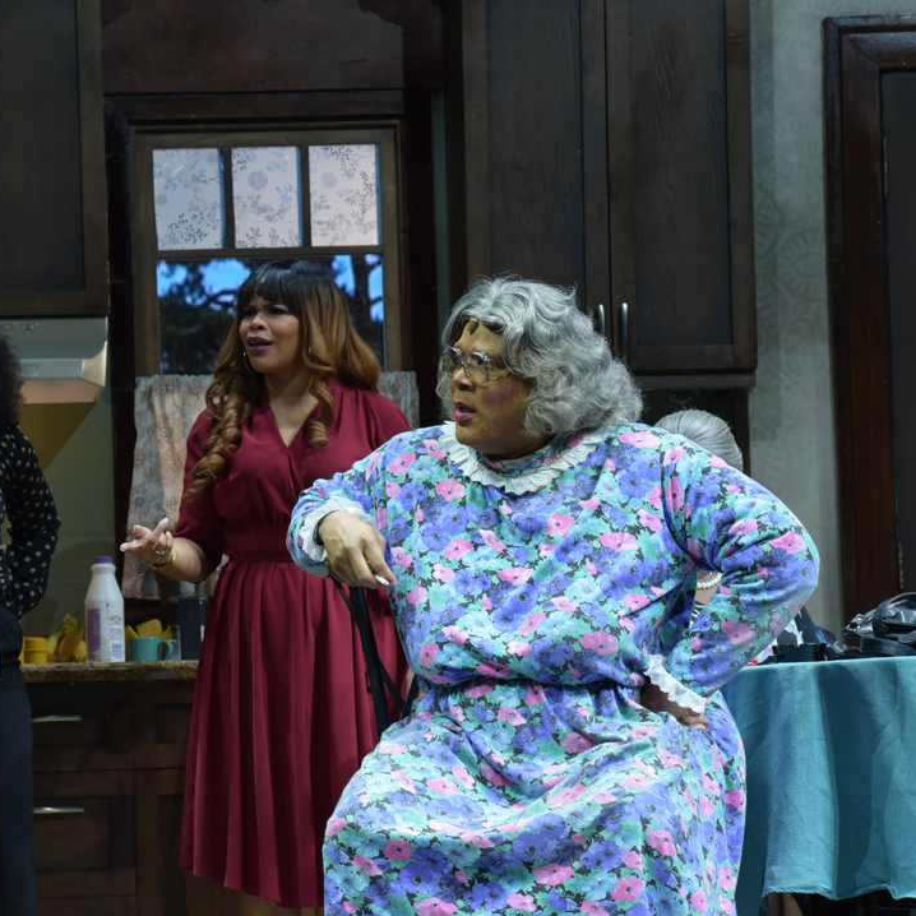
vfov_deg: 7.6
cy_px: 458
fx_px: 6886
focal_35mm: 230
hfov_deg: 7.6
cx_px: 242
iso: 1600
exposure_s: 1/500
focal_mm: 180
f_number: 7.1
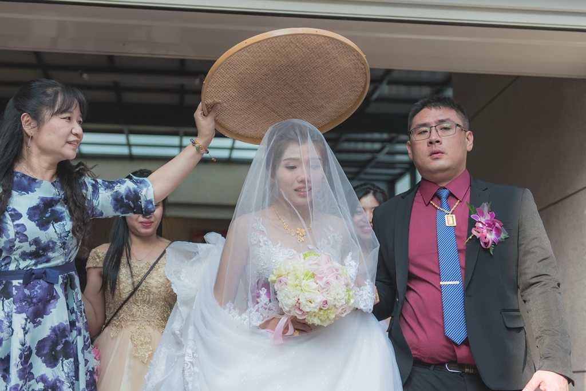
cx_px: 293
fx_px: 977
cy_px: 196
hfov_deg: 33.4
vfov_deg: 22.7
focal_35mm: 60
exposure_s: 1/2000
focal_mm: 60
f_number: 3.5
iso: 800
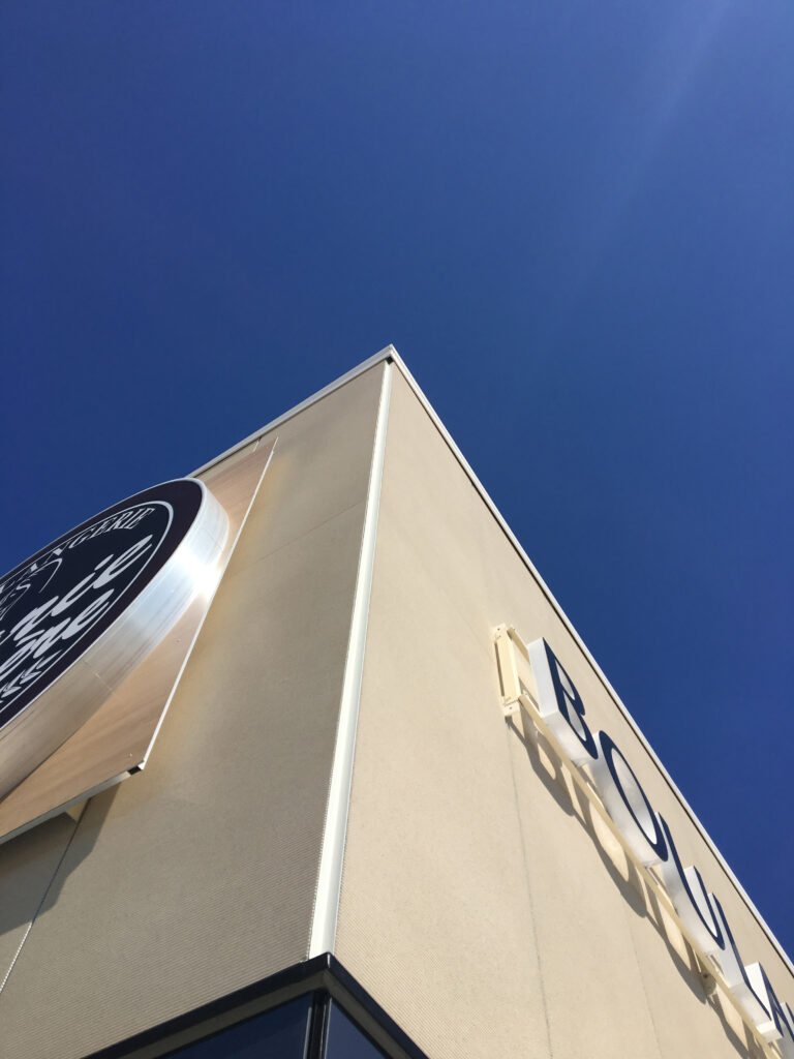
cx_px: 397
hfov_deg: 48.2
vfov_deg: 61.7
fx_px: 887
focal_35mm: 29
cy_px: 530
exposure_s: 1/2653
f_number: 2.2
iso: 25
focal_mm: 4.15
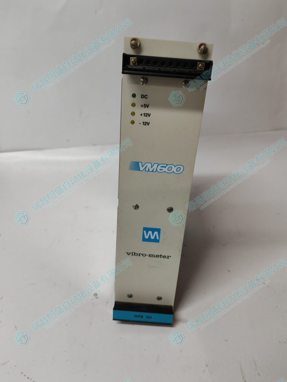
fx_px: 298
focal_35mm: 27
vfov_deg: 65.3
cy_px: 191
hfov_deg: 51.4
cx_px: 144
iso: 640
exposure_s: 1/100
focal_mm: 6.12
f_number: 1.9
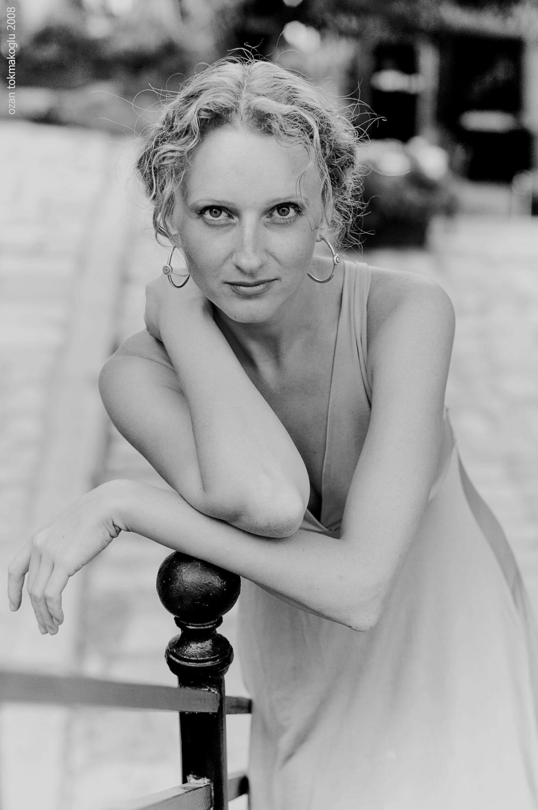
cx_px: 269
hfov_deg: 18.1
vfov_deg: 27.0
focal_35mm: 75
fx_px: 1684
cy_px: 405
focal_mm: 50
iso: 200
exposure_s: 1/200
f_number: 2.2
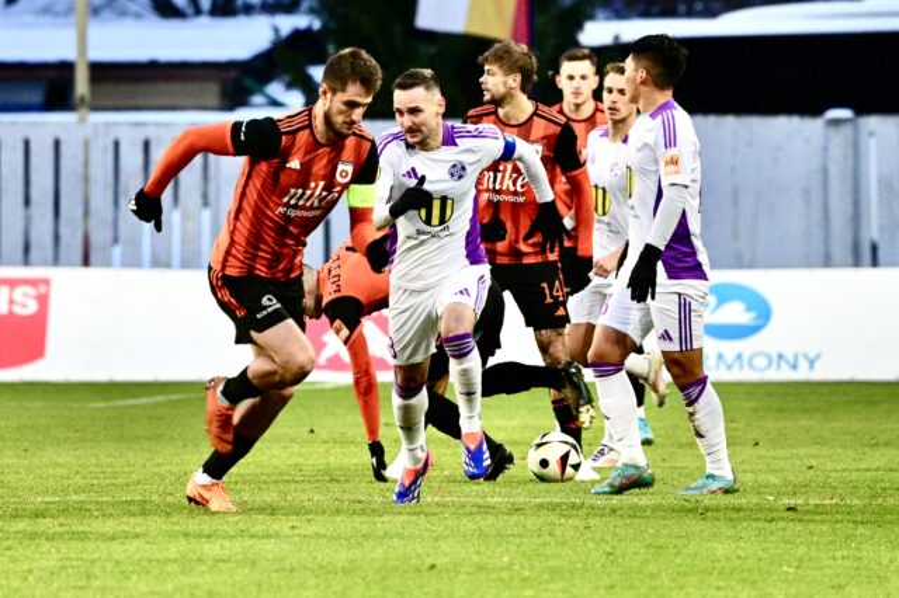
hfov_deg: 5.2
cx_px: 450
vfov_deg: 3.4
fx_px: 9983
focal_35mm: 400
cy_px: 299
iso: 5000
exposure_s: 1/640
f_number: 7.1
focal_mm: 400
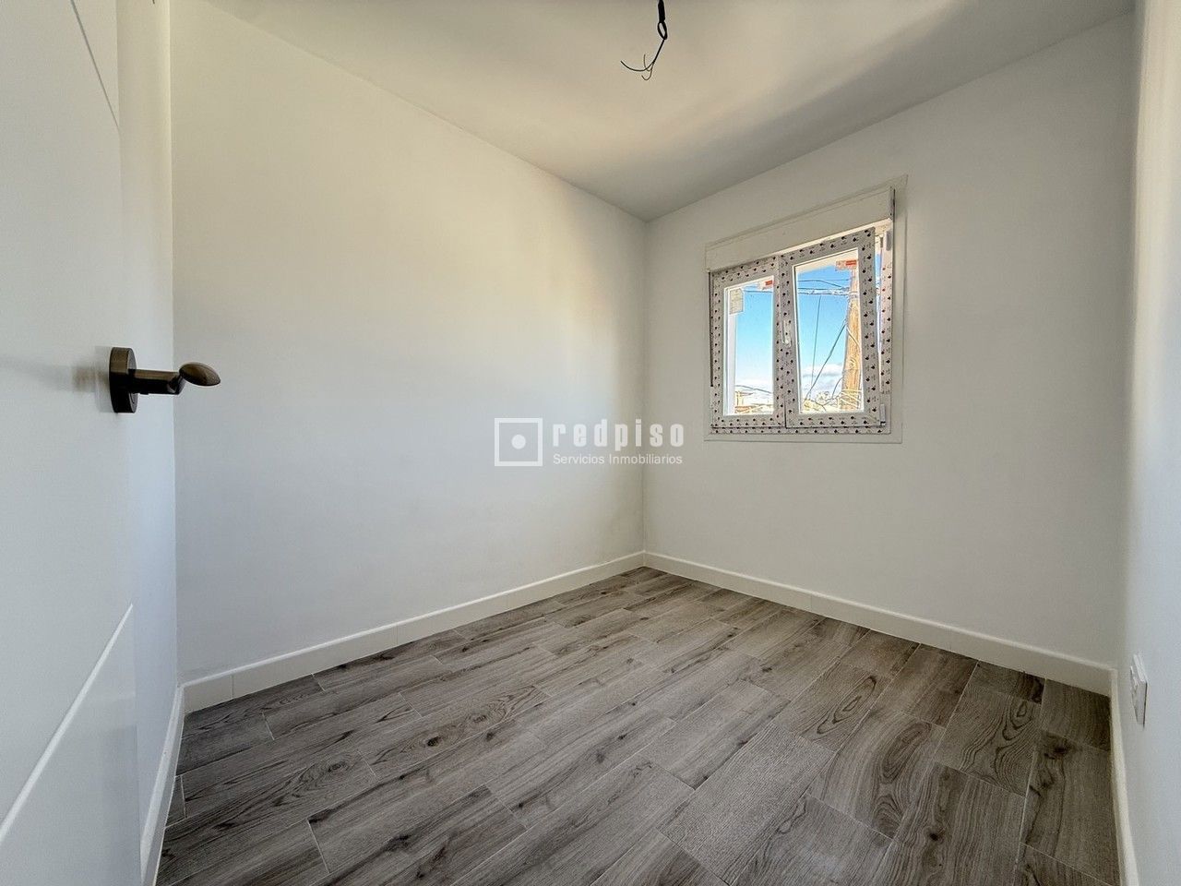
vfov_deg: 85.7
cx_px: 590
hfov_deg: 102.1
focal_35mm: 14
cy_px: 443
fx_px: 478
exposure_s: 1/99
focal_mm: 2.22
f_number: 2.2
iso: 100
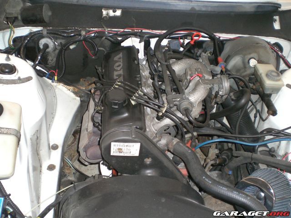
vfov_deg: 37.7
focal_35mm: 38
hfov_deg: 49.0
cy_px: 109
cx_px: 146
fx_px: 319
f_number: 3.1
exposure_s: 1/60
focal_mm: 6.3
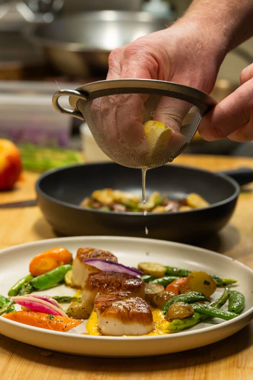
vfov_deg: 27.7
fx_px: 769
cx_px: 128
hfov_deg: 18.7
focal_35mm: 73
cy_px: 190
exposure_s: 1/160
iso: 1600
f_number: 4
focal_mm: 70
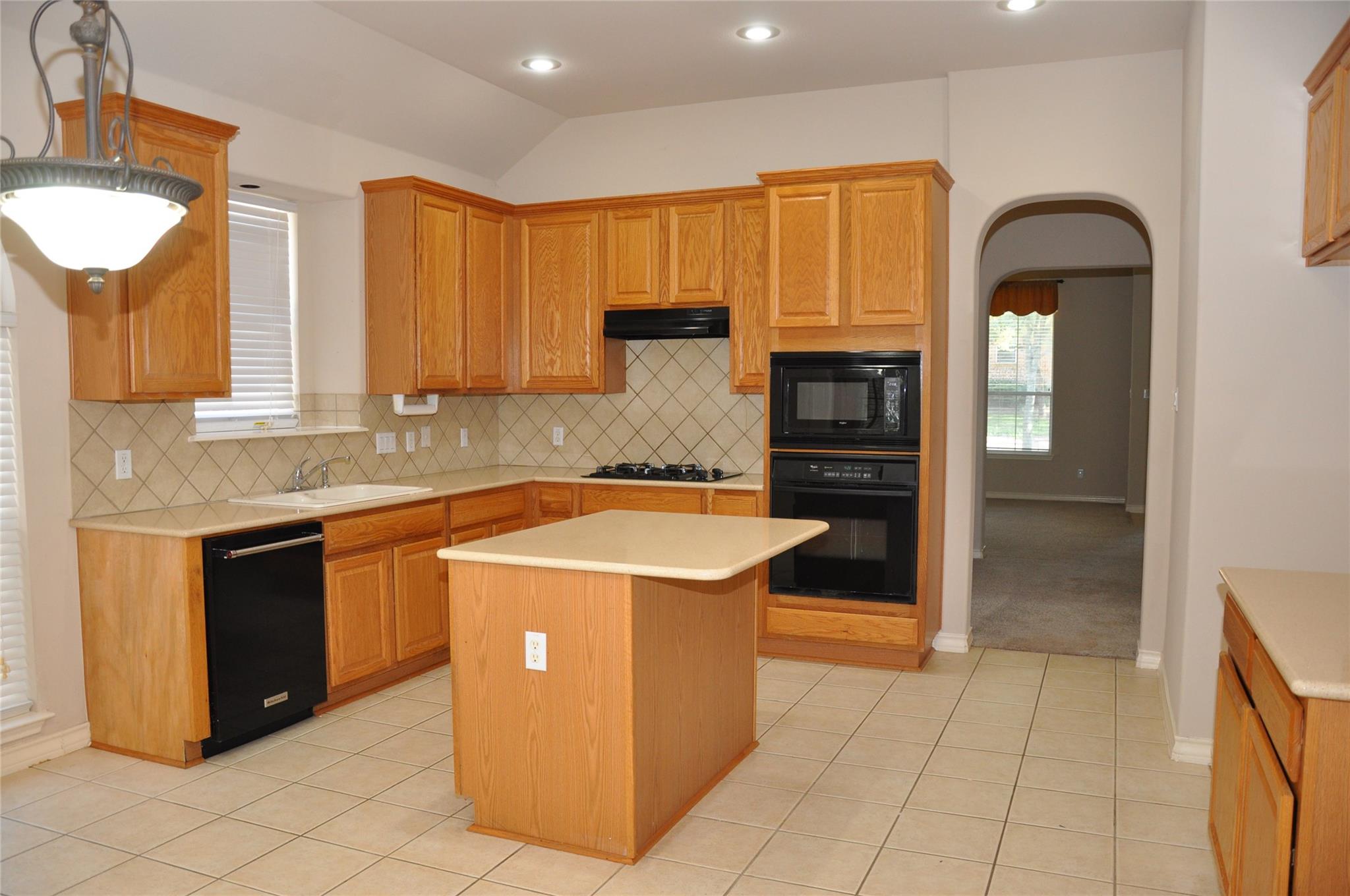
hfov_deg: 67.4
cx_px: 675
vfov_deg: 47.8
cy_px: 448
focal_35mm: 27
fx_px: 1011
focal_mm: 18
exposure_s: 1/60
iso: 640
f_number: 4
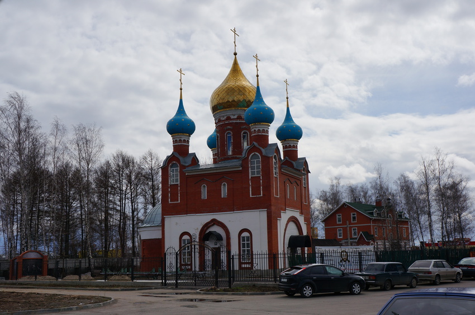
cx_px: 238
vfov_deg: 32.9
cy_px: 158
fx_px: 533
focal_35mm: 40
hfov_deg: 48.0
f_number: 9
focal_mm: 27
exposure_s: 1/500
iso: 100
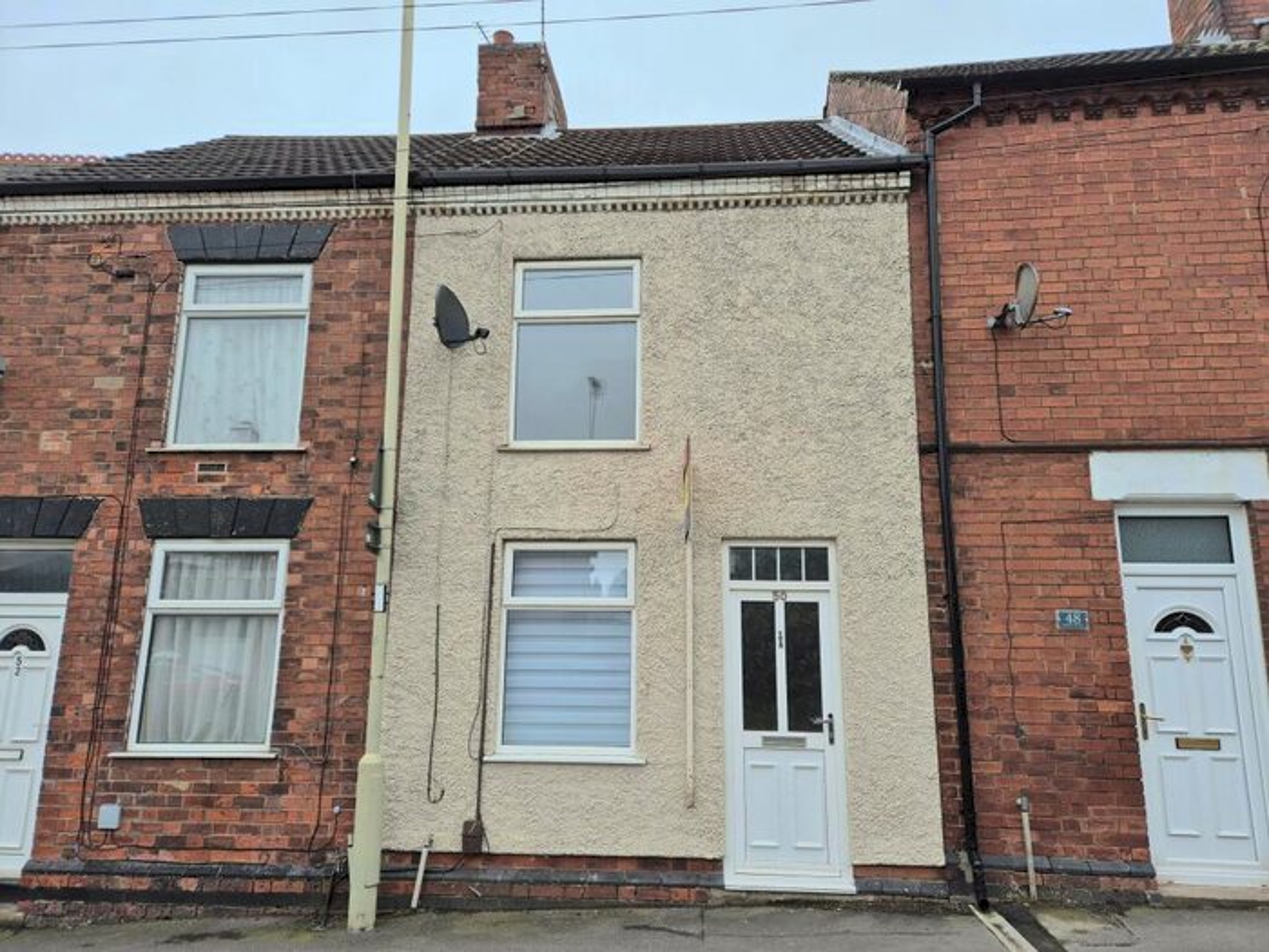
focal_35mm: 23
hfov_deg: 73.9
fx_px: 843
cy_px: 476
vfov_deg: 58.9
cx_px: 634
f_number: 1.8
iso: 25
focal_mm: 5.4
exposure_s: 1/323
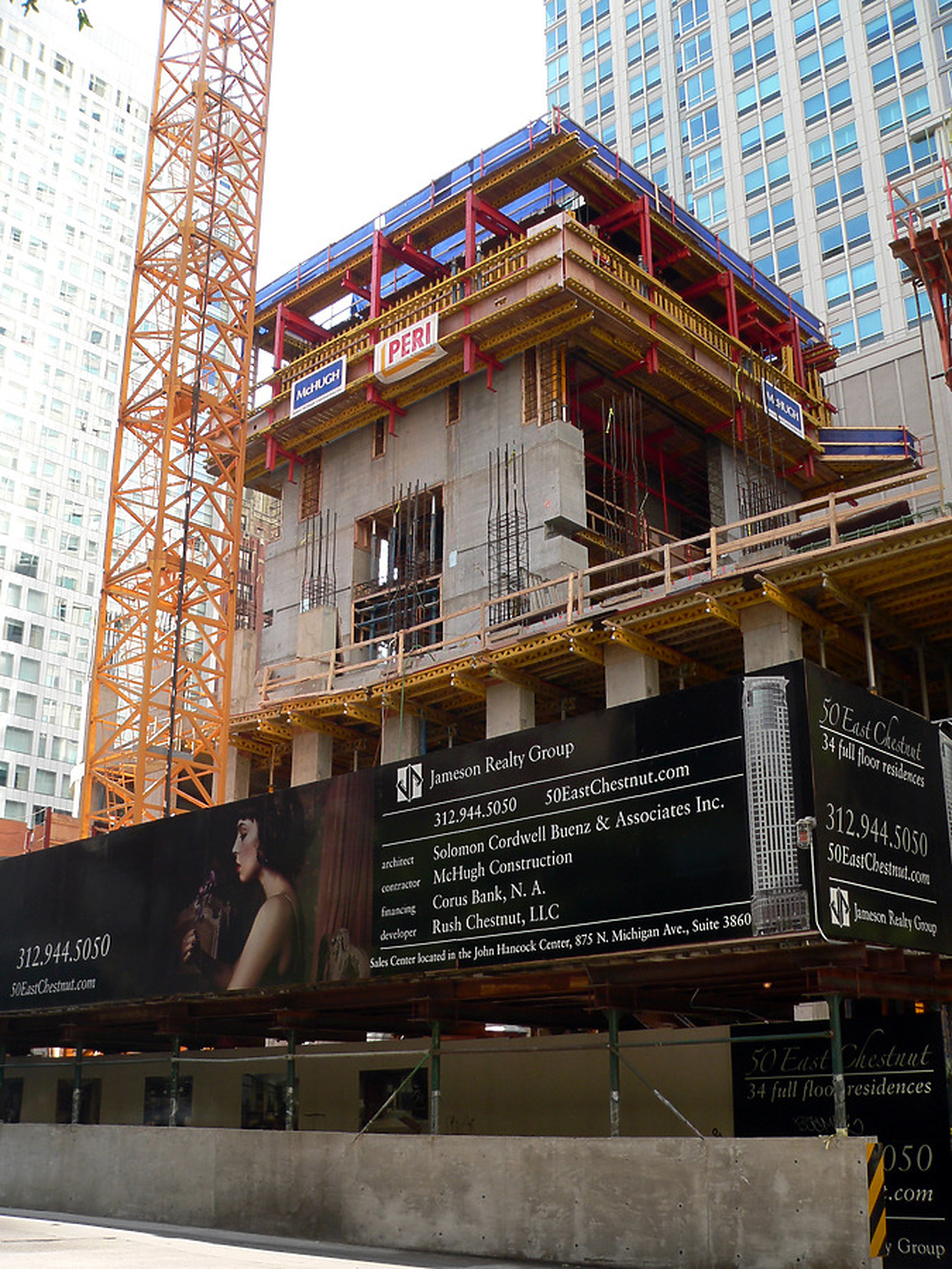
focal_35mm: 36
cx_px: 476
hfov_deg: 39.7
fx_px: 1320
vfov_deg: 51.4
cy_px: 634
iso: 80
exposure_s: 1/100
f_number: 3.7
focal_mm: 6
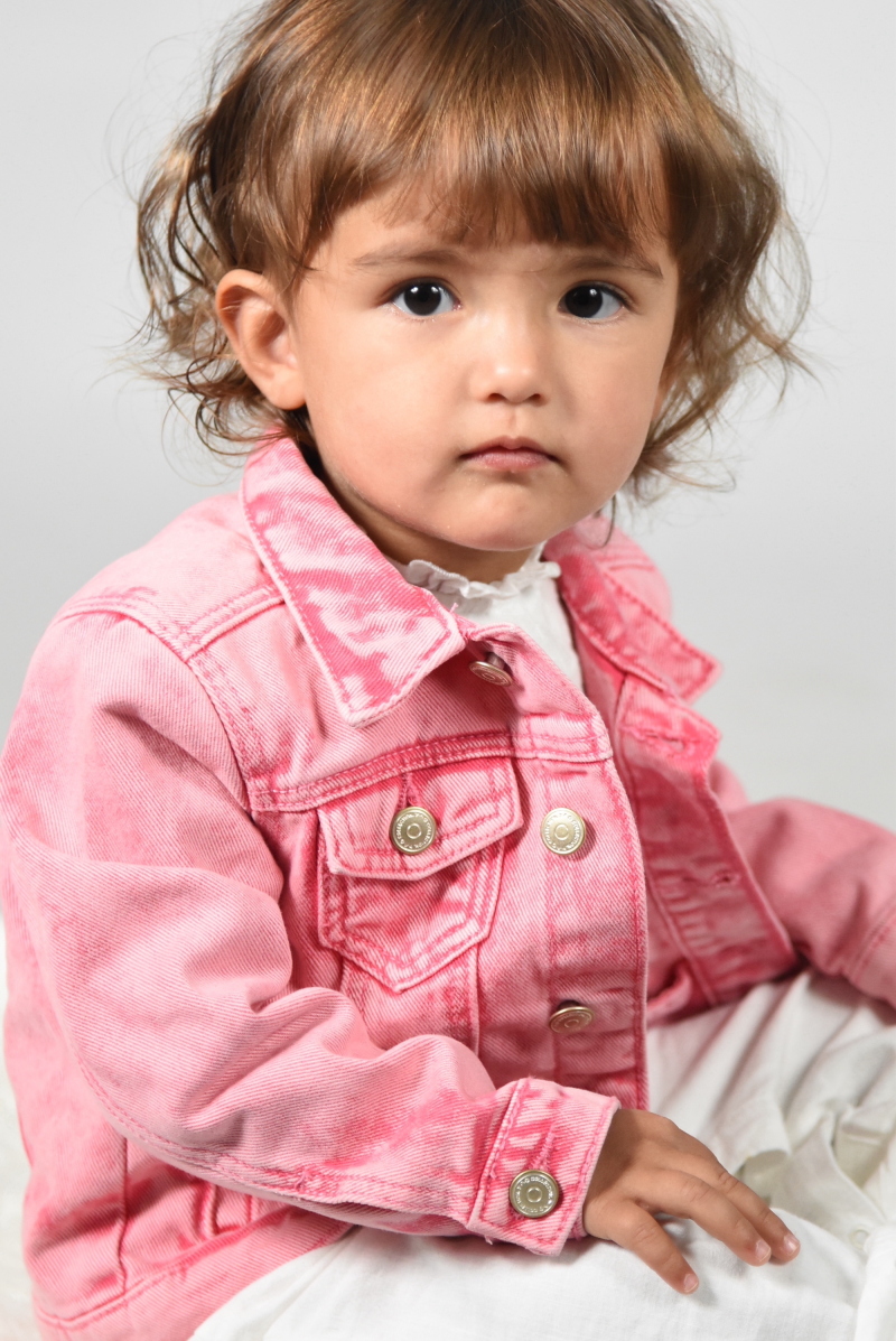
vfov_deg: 12.4
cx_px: 448
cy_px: 670
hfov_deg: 8.3
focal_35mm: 165
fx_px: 6149
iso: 1600
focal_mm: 110
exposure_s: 1/320
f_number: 4
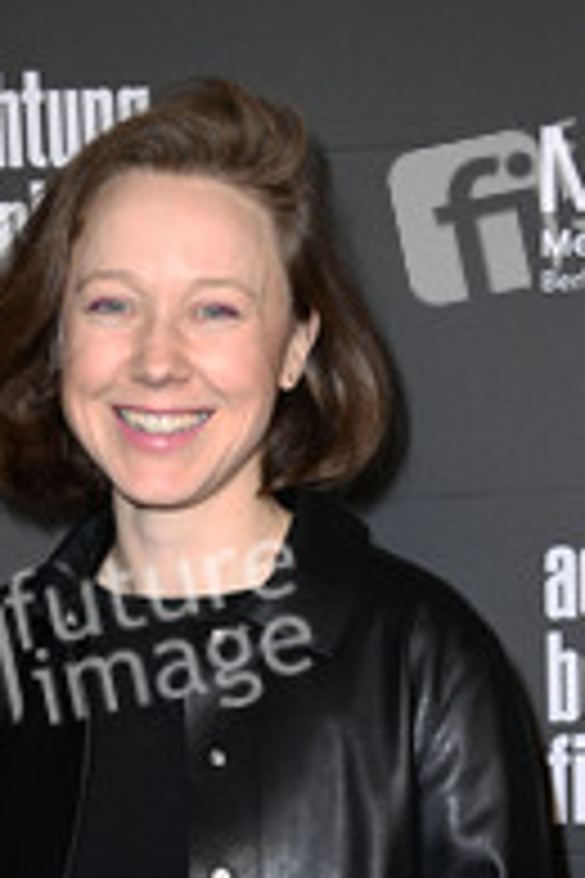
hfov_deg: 10.8
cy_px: 873
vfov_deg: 15.8
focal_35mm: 127
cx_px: 212
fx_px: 3095
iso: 1250
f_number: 5.6
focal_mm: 62
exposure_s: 1/250
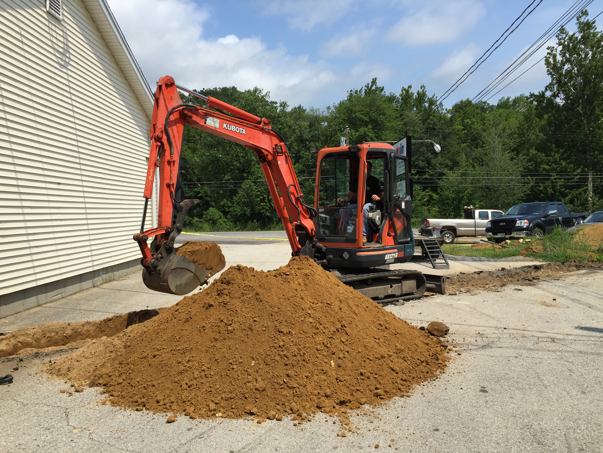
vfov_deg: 48.2
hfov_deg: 61.7
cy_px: 226
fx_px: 505
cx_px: 302
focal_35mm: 29
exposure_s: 1/2825
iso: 32
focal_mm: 4.15
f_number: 2.2
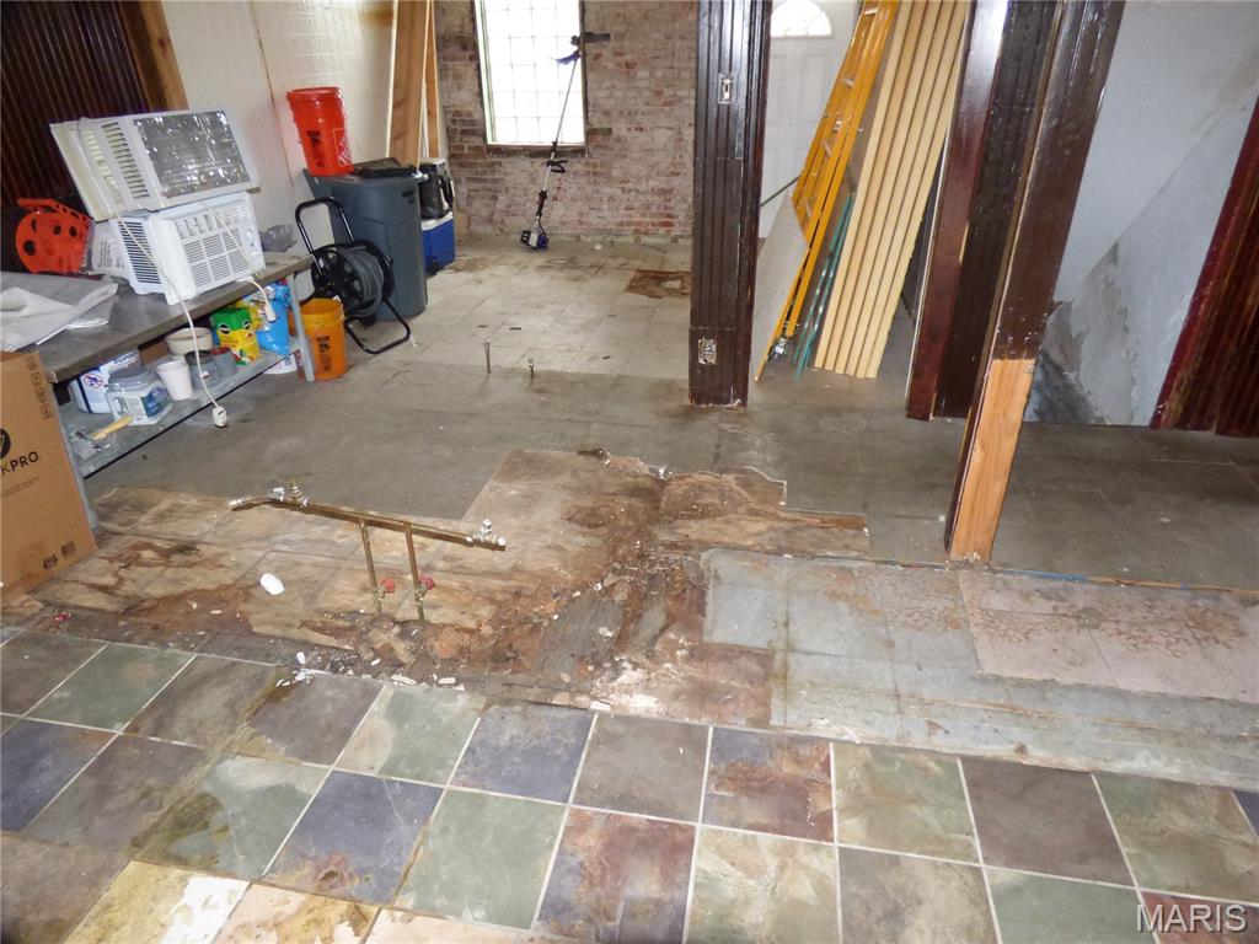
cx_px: 630
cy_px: 472
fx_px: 727
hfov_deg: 81.7
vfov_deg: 66.0
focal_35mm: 20
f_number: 2.8
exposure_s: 1/60
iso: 800
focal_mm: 3.58
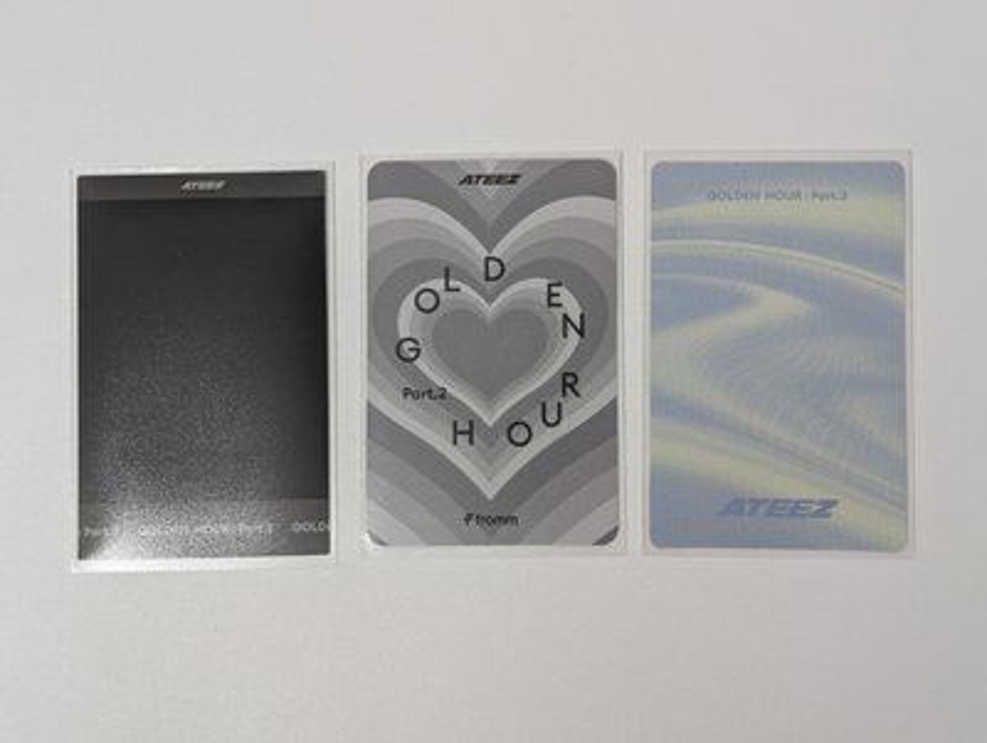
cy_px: 372
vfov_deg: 29.7
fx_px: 1399
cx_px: 494
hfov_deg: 38.9
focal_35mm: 49
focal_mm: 6.9
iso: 507
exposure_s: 1/120
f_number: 1.68
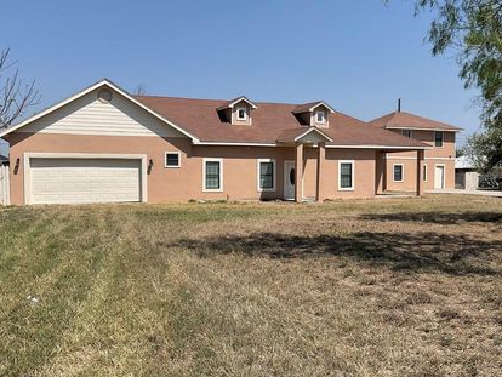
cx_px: 258
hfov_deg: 52.6
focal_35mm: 35
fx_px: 508
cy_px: 188
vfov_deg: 40.7
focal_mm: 3
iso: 16
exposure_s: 1/2667
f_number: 1.8
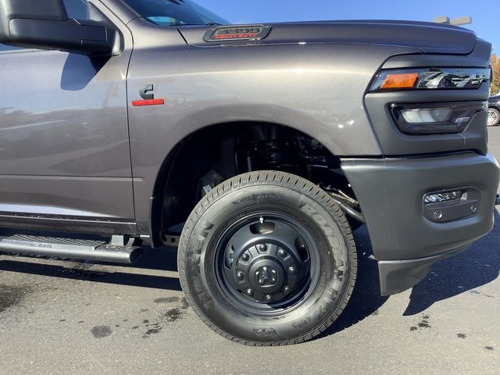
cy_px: 188
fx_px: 448
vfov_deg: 45.4
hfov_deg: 58.4
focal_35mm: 31
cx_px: 250
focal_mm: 3.3
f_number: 2.4
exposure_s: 1/334
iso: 25
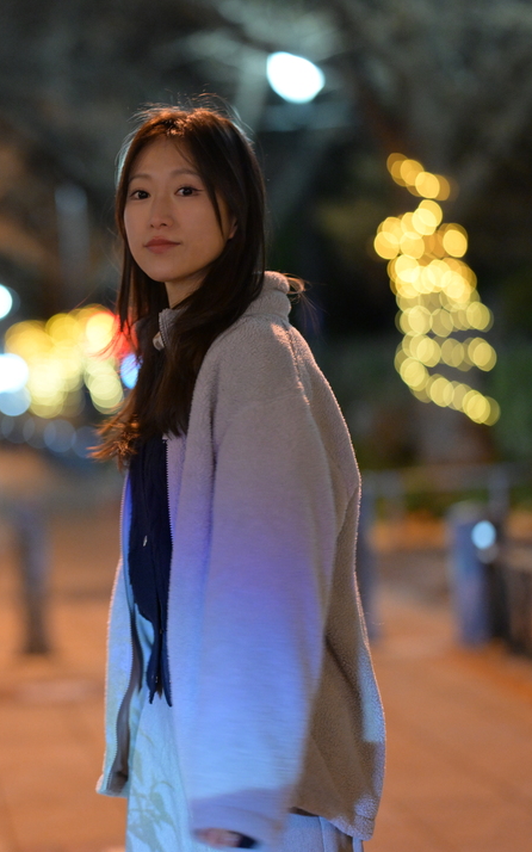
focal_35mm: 131
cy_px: 426
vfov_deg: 15.9
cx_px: 8
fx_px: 3040
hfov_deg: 9.9
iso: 3600
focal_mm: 85
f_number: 1.8
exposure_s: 1/100
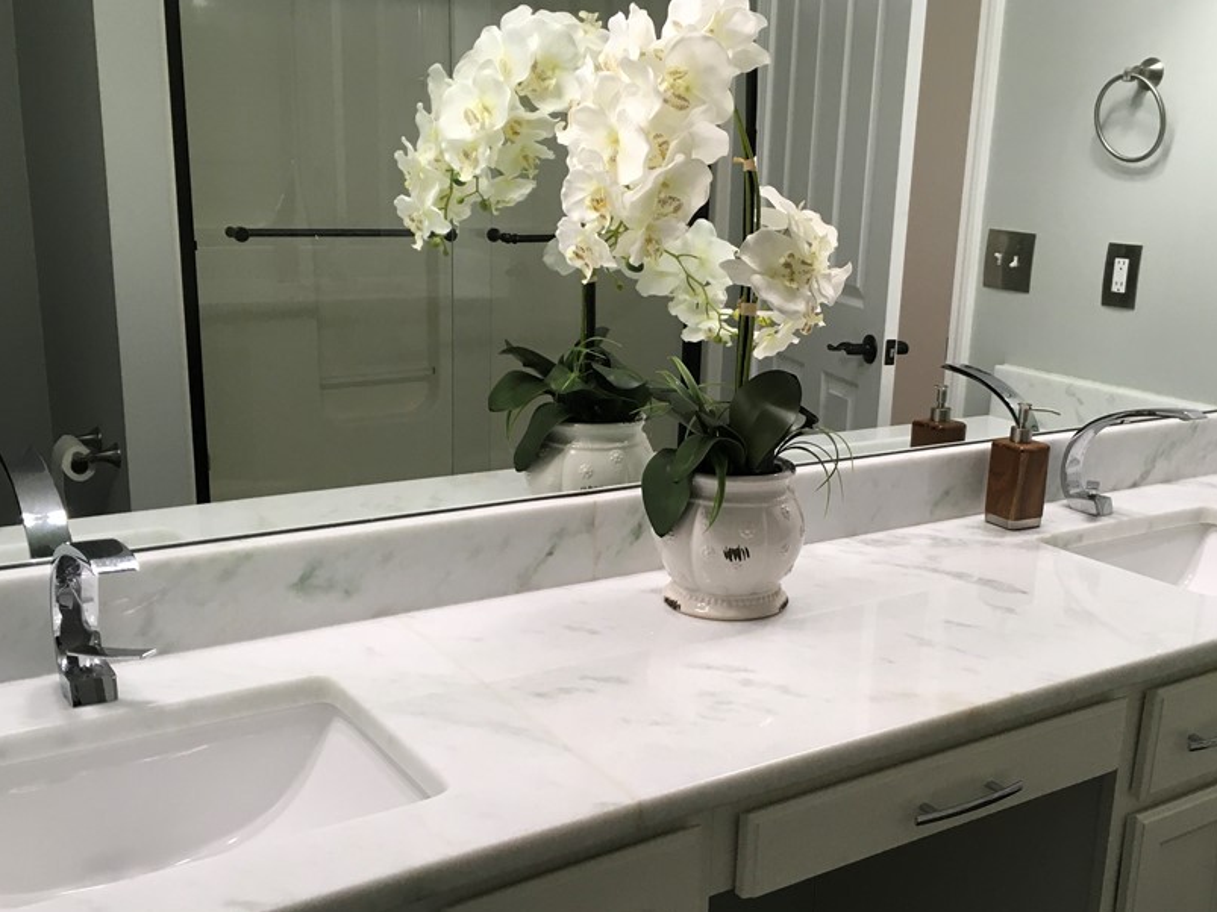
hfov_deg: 50.0
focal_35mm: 37
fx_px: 1301
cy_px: 521
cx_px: 690
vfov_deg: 38.6
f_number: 2.2
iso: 40
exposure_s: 1/33
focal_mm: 4.15
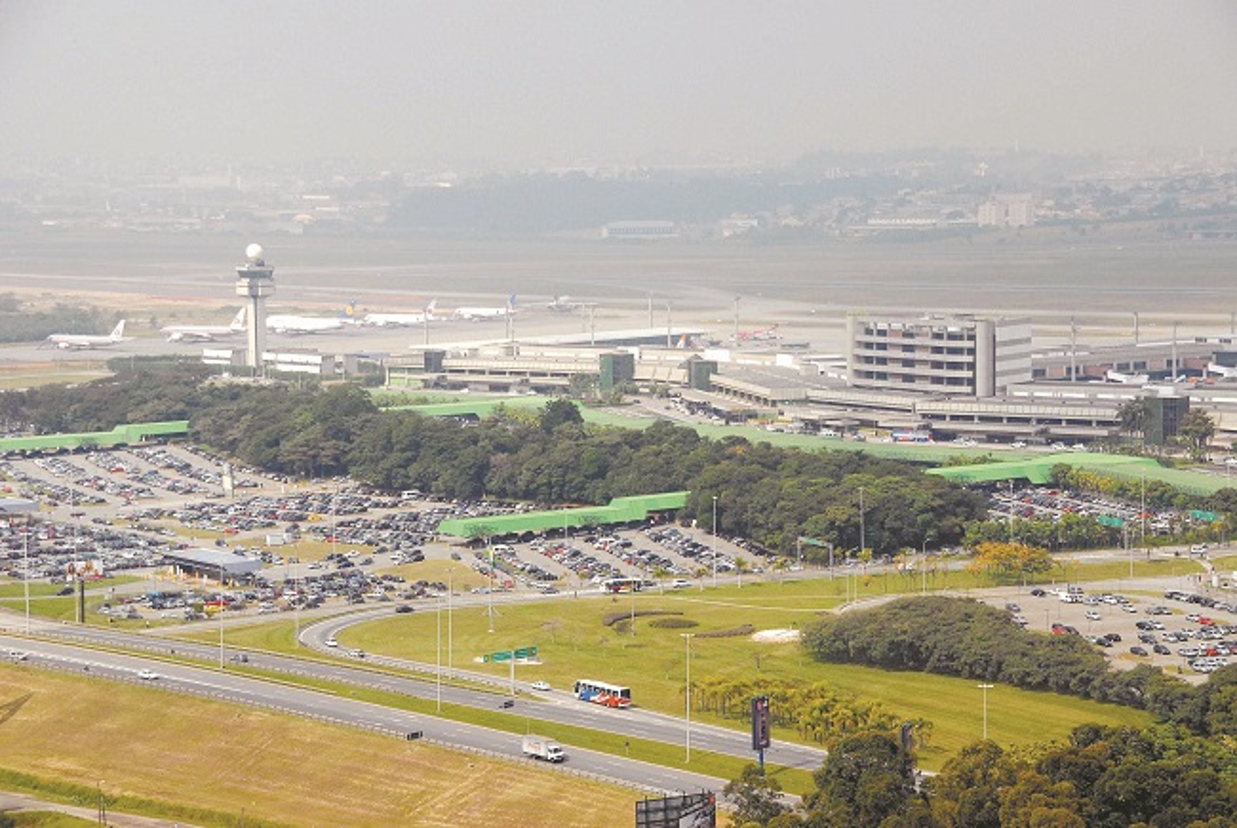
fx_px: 3354
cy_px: 414
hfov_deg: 20.9
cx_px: 618
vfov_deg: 14.1
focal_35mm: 98
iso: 500
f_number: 7.1
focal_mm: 65
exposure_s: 1/1000
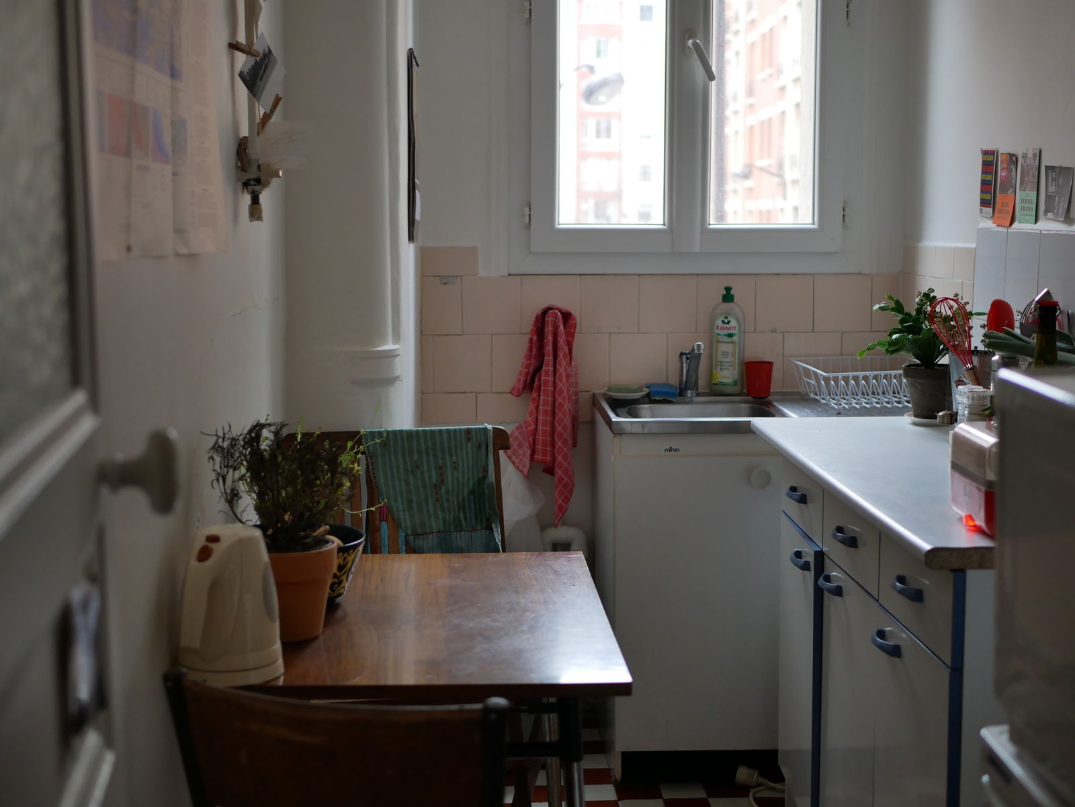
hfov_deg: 38.2
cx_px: 538
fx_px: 1553
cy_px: 404
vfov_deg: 29.1
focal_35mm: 50
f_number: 1.7
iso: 400
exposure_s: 1/100
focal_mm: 25
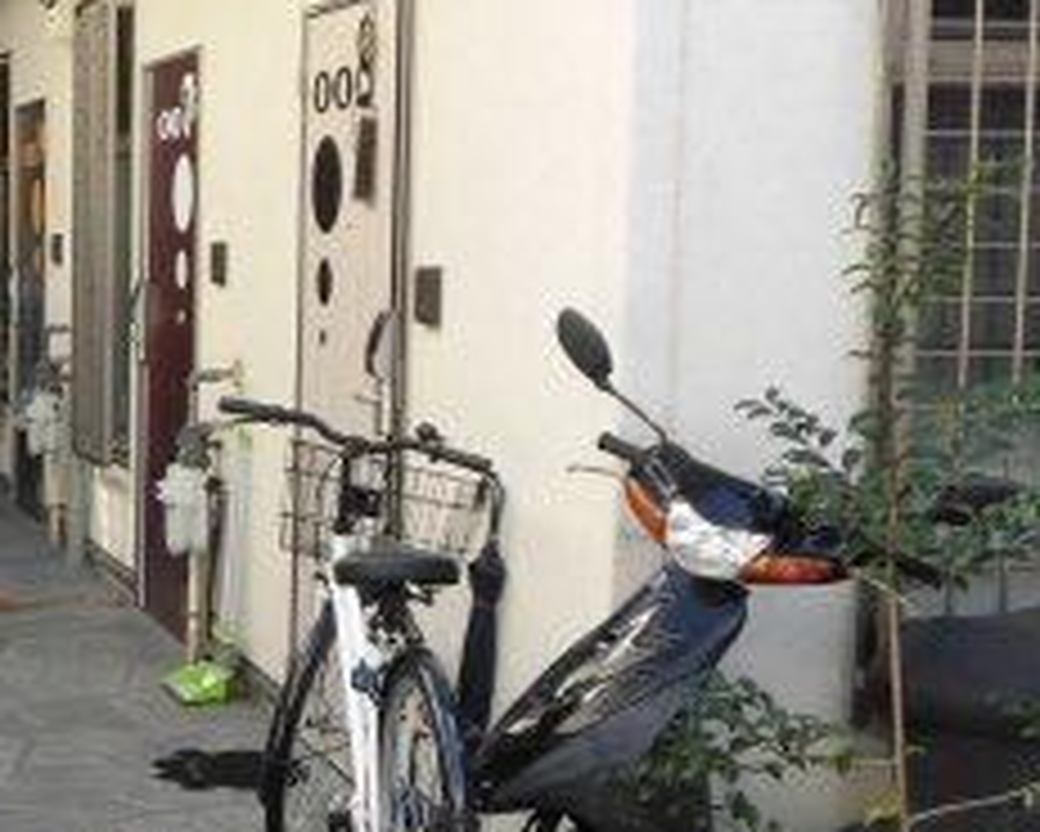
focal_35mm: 65
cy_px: 468
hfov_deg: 25.1
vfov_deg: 23.5
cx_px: -324
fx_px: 2002
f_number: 3.1
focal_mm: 4.3
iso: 100
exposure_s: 1/160
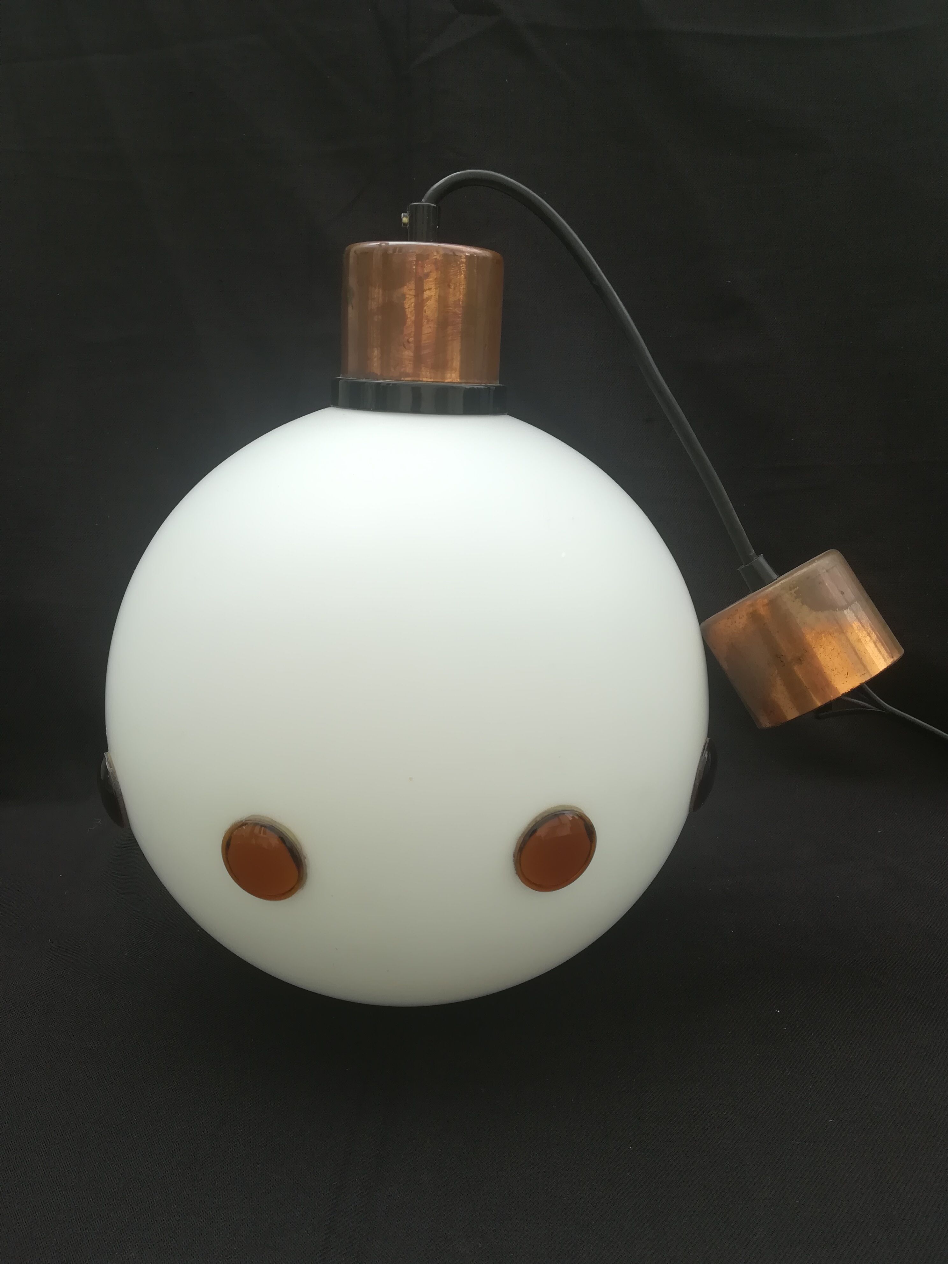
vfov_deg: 67.3
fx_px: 949
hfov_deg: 53.1
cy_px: 632
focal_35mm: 26
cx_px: 474
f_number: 2.2
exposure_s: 1/240
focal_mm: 3.83
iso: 50
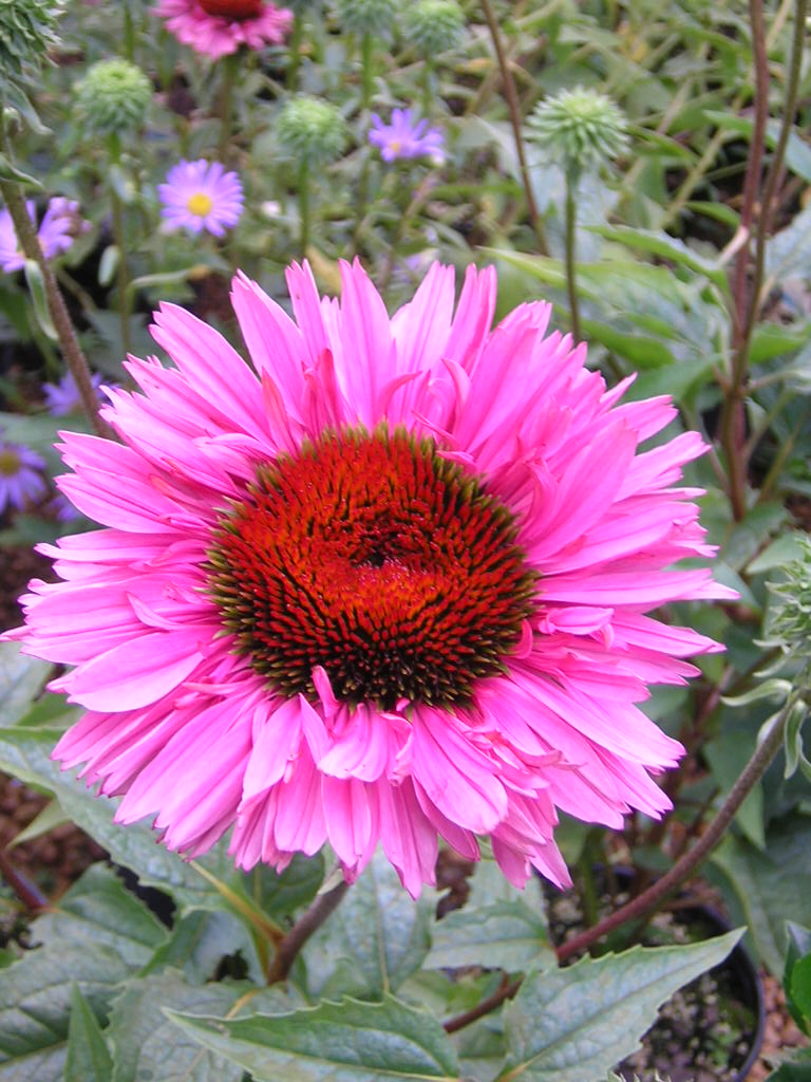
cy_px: 541
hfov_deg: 21.0
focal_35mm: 70
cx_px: 406
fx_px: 2187
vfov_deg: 27.8
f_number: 3.6
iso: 100
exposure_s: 1/66.4
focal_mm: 9.1
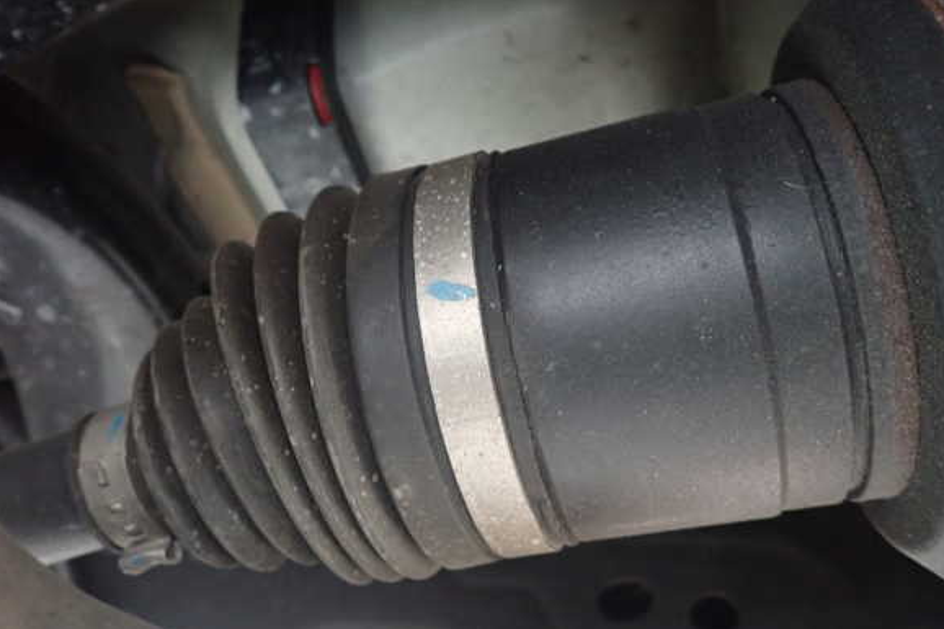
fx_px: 708
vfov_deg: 47.9
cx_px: 483
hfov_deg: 67.4
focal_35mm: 27
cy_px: 327
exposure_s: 1/25
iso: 800
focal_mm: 4.5
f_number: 2
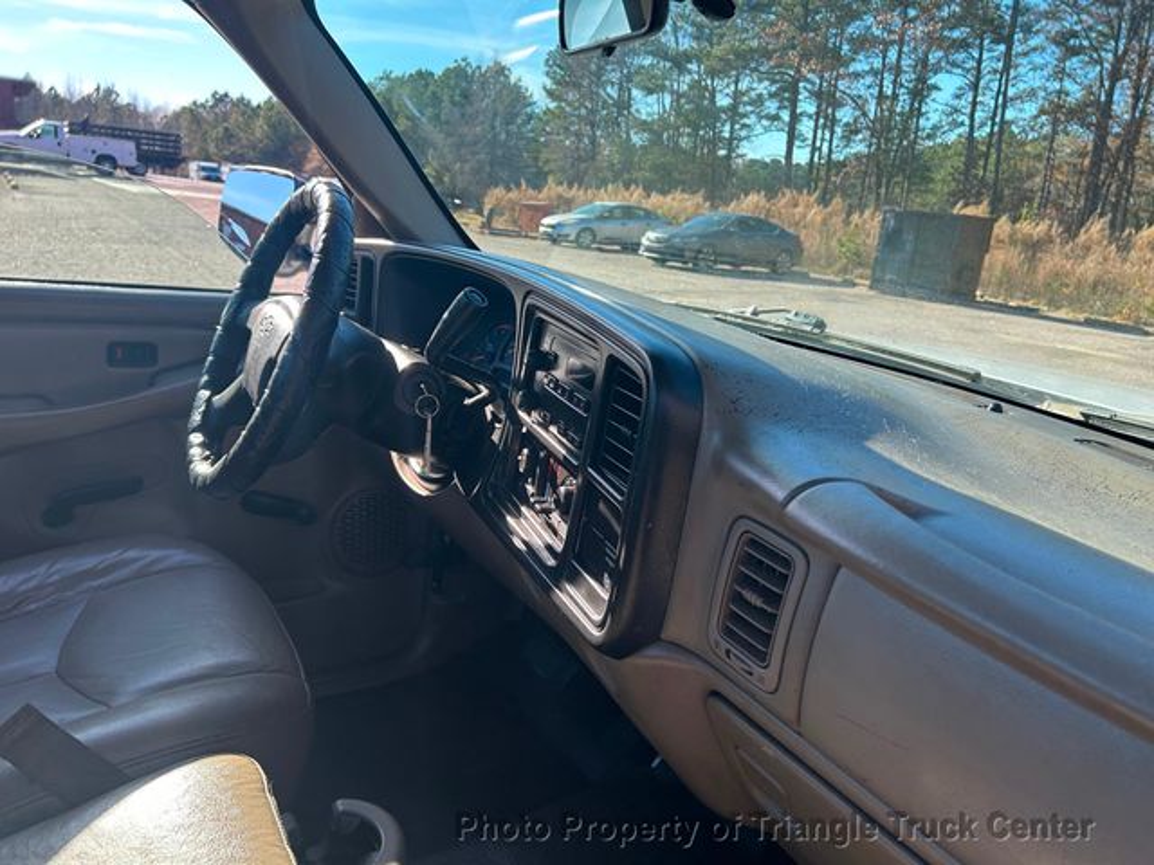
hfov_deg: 67.3
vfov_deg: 53.1
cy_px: 432
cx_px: 577
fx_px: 867
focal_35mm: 26
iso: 50
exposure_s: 1/718
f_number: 1.5
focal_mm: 5.7
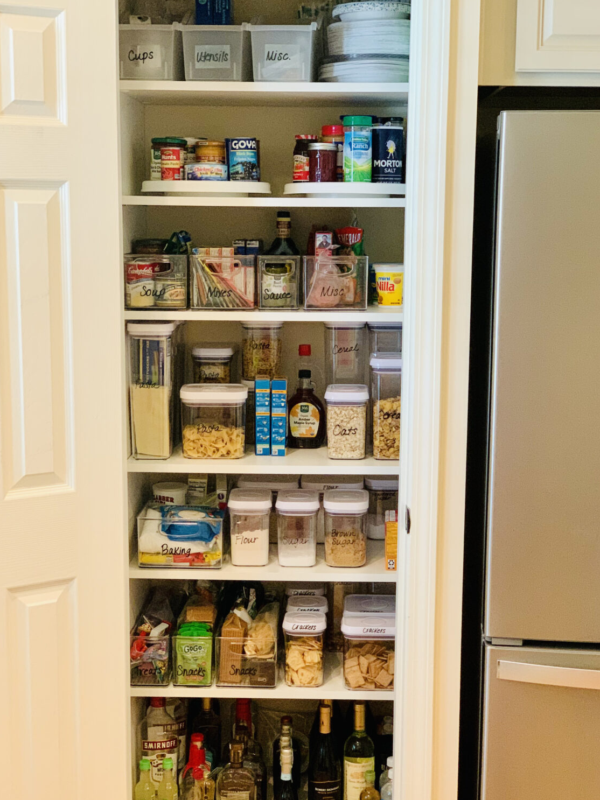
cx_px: 312
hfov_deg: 26.1
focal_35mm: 56
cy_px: 428
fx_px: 1295
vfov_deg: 34.3
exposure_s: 1/60
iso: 320
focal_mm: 6
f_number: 2.4
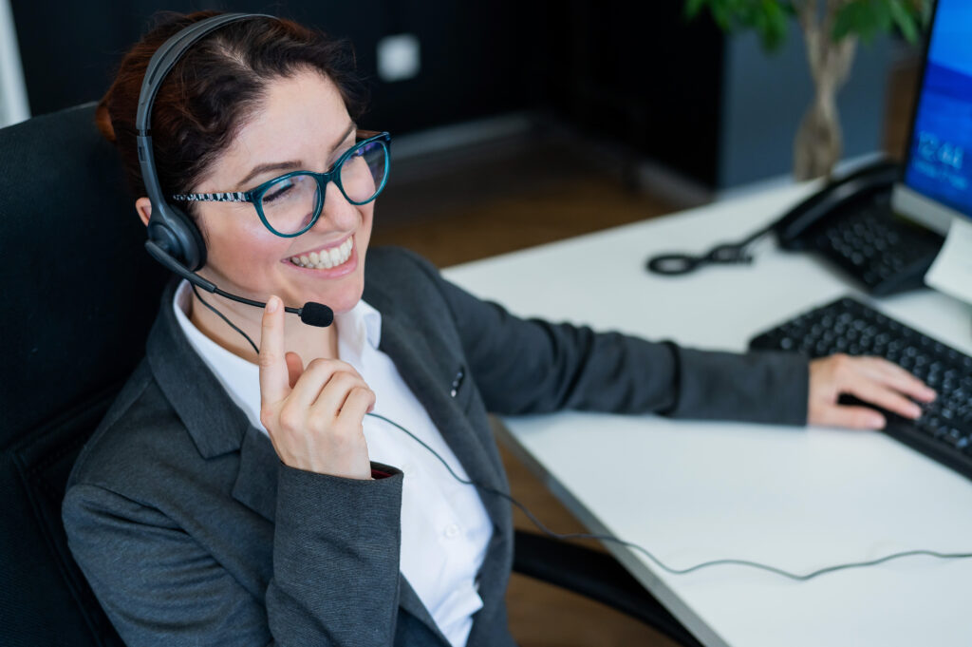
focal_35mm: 50
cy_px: 324
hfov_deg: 39.6
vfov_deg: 26.9
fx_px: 1349
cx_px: 486
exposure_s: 1/250
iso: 800
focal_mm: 50
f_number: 2.5
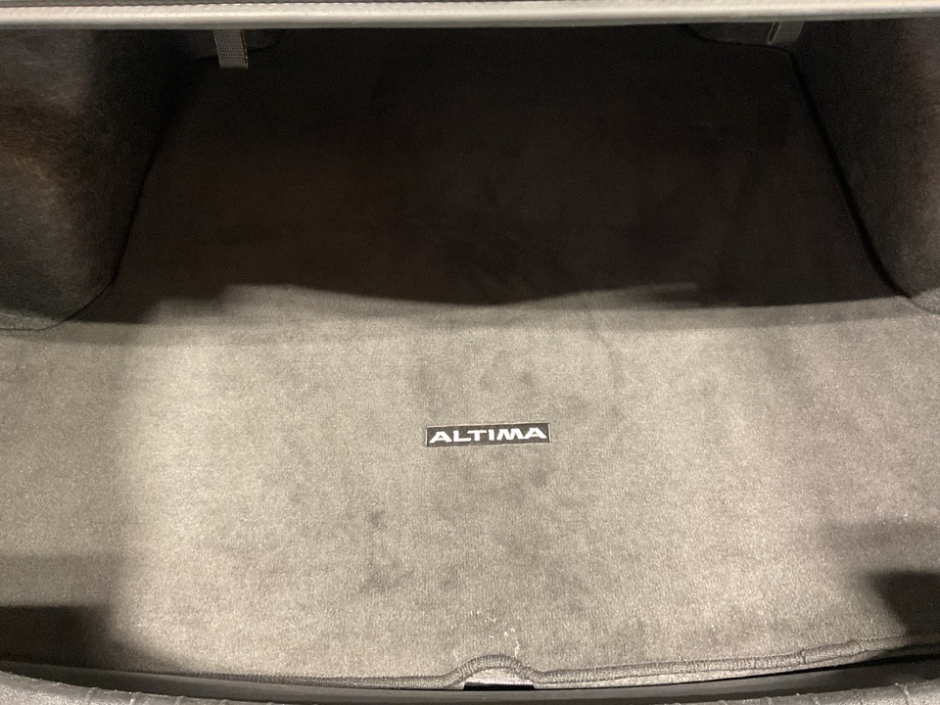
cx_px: 470
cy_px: 352
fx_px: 787
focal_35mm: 29
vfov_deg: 48.2
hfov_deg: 61.7
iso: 320
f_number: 1.8
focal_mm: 3
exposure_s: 1/25
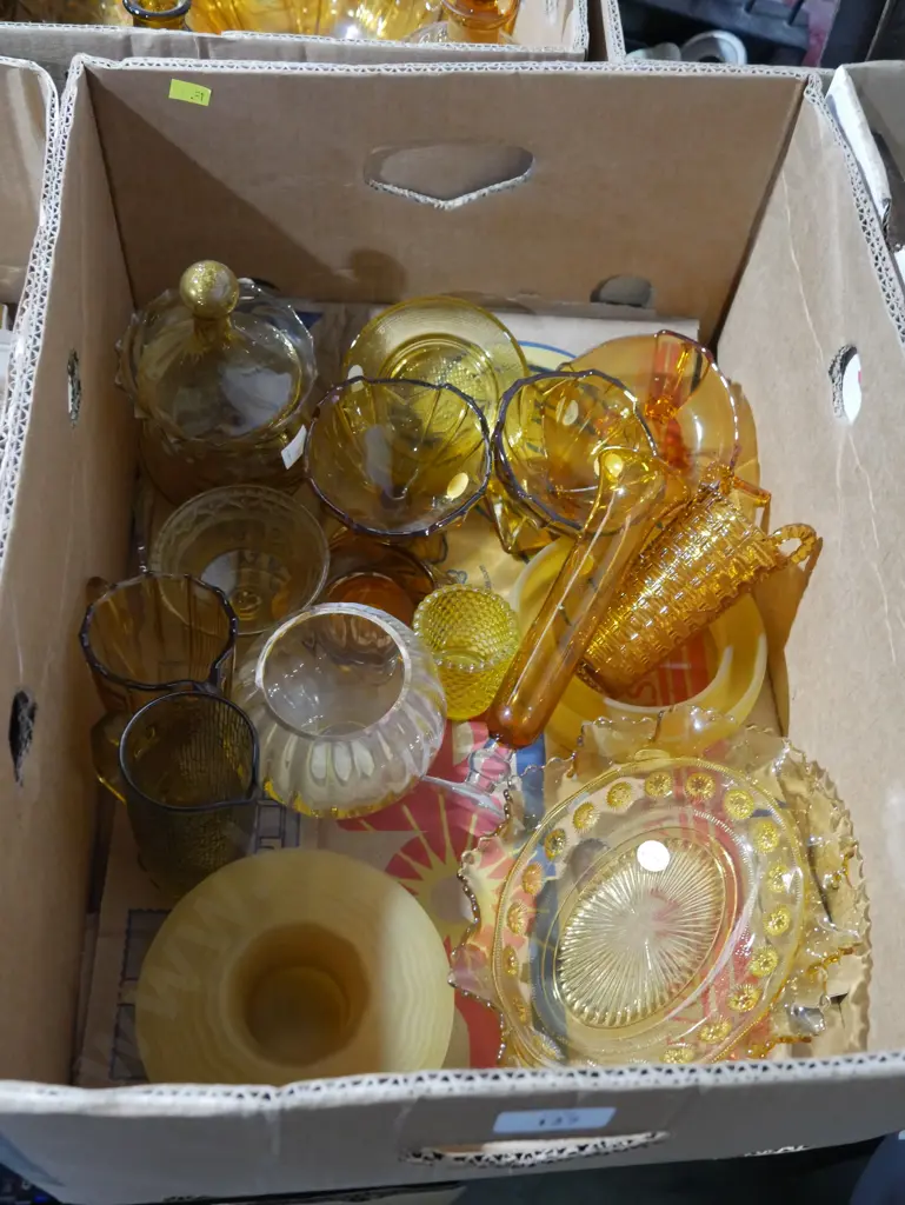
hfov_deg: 41.8
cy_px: 602
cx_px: 452
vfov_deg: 53.9
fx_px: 1184
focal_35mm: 34
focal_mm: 17
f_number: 4
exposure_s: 1/60
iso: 2500
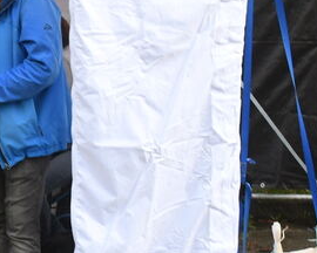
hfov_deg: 12.0
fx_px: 1407
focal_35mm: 150
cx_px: -221
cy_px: 105
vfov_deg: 10.3
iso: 1000
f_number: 6.3
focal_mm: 24
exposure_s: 1/160
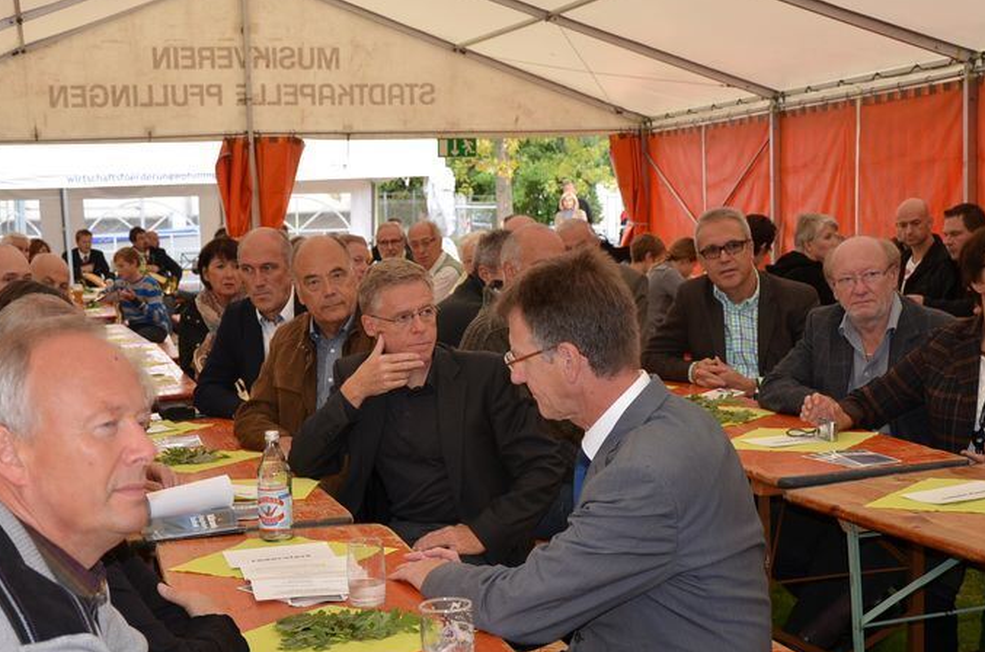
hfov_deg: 32.4
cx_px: 415
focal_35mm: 62
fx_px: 1692
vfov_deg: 21.7
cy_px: 448
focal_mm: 28
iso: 200
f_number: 4
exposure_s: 1/125
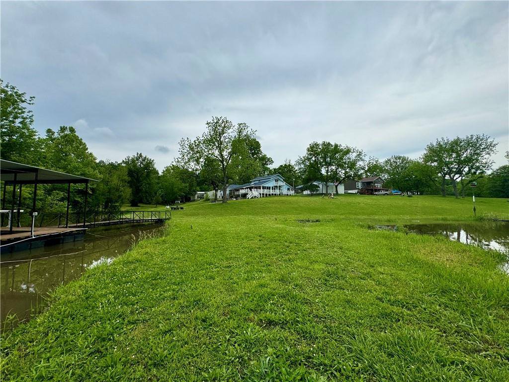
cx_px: 254
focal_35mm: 14
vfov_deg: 85.7
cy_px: 191
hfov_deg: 102.1
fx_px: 206
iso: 50
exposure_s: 1/3390
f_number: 2.2
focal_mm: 2.22
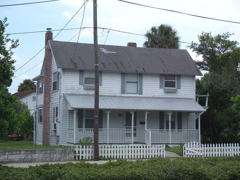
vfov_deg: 18.0
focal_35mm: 82
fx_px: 569
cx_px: 120
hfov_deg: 23.8
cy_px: 90
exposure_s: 1/400
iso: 64
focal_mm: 17.3
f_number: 3.6
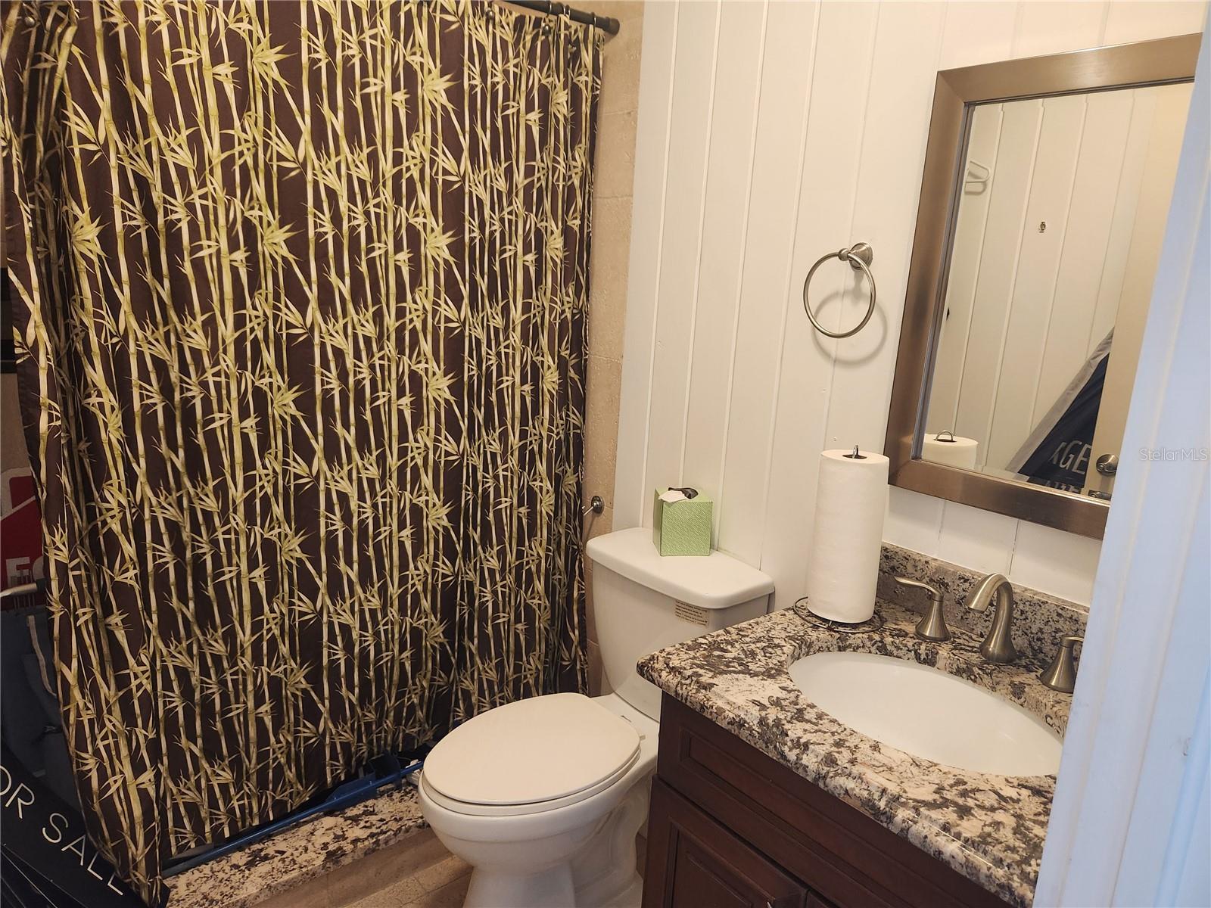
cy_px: 454
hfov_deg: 73.9
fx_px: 805
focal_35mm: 23
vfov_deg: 58.9
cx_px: 606
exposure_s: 1/120
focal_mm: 5.4
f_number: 1.8
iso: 400
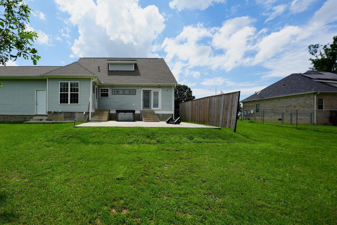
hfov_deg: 94.8
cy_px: 115
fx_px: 150
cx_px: 127
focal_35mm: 16
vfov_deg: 73.7
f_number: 5.6
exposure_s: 1/640
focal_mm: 12
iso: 100
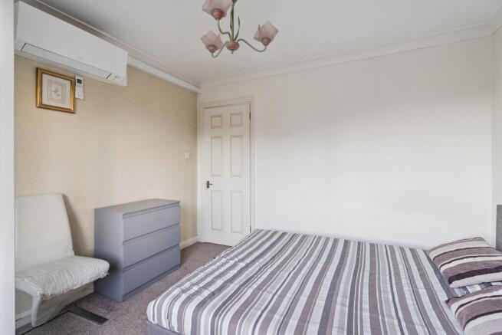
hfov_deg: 96.7
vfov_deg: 73.8
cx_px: 251
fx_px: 223
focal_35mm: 16
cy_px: 168
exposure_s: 1/5
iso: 320
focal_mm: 16
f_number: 5.6
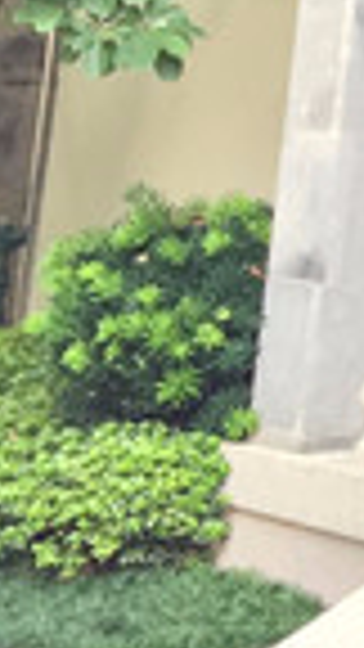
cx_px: 1519
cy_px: -322
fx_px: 2642
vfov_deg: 13.2
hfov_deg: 6.3
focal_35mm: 154
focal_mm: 4.15
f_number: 2.2
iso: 50
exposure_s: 1/100
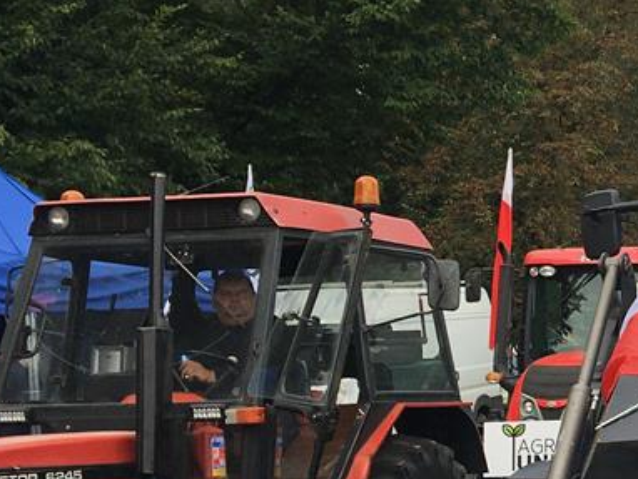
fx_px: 1678
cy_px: 337
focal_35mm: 91
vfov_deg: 16.2
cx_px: 795
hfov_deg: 20.0
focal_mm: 4.15
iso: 25
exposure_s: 1/432
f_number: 2.2
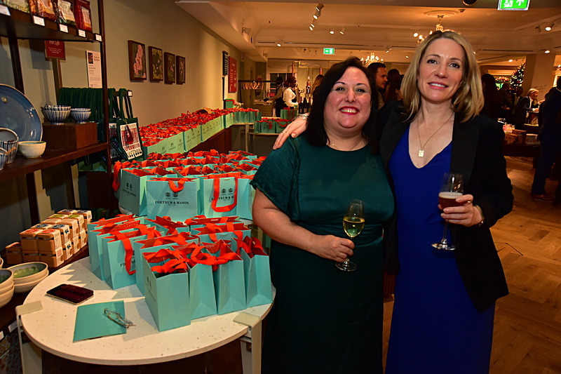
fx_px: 405
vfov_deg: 49.5
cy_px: 187
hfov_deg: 69.4
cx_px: 280
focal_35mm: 26
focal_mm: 26
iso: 1600
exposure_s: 1/50
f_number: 5
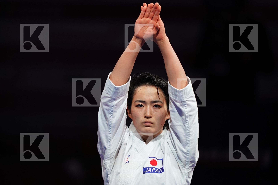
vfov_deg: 3.4
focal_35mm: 400
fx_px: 3088
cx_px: 139
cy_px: 92
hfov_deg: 5.2
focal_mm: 400
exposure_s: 1/500
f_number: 2.8
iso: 1250
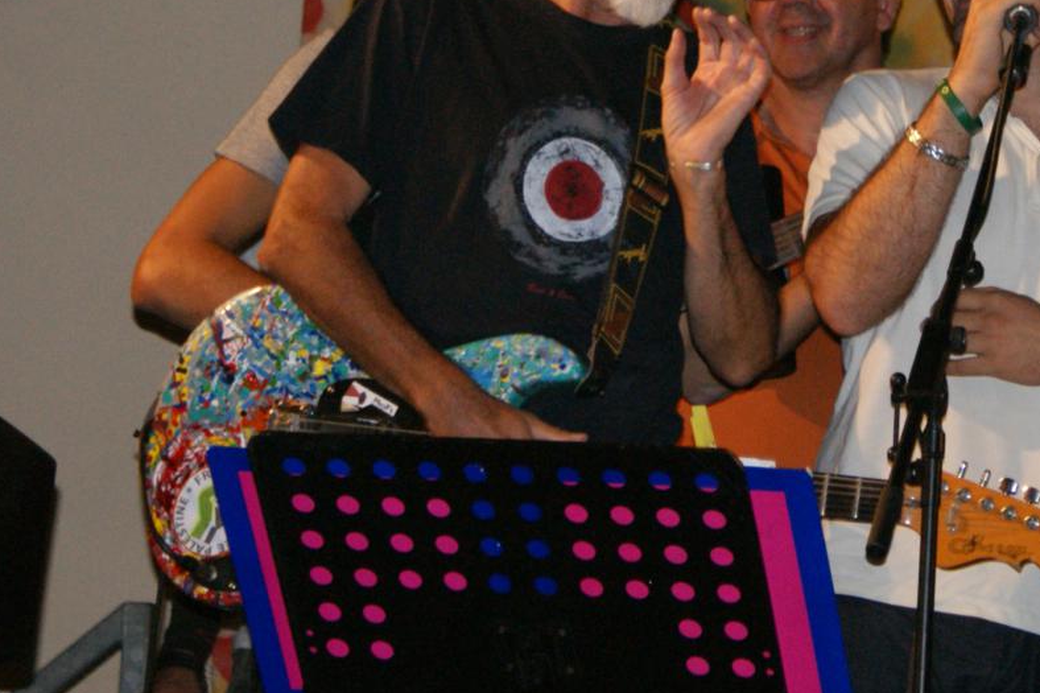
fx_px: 6556
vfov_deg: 6.0
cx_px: 822
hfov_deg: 9.1
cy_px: 161
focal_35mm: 227
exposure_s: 1/125
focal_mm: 70
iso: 400
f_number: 5.6
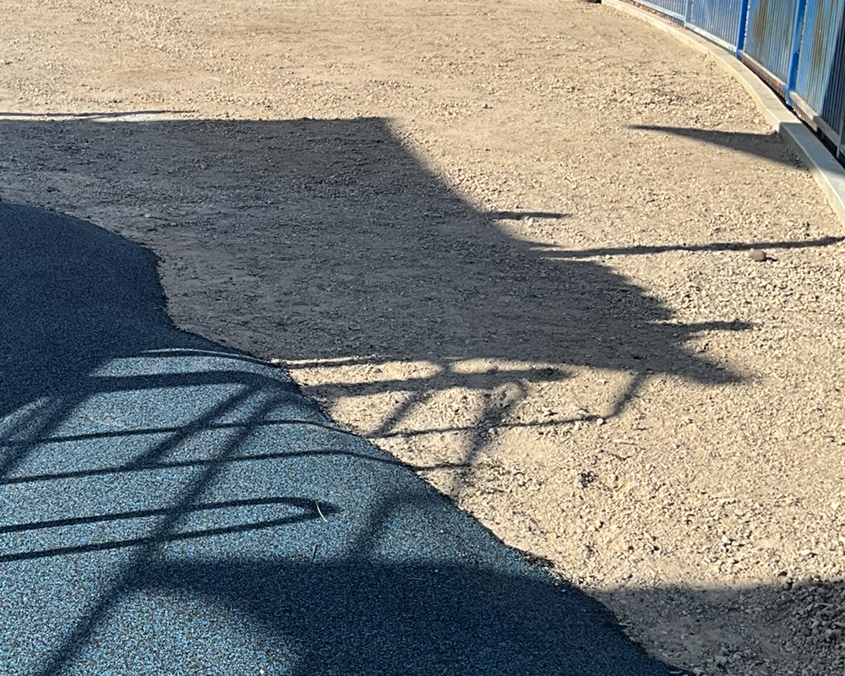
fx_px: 1451
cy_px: 219
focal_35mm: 58
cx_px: 254
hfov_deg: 32.1
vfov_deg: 26.1
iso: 25
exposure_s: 1/1377
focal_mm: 3
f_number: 1.8
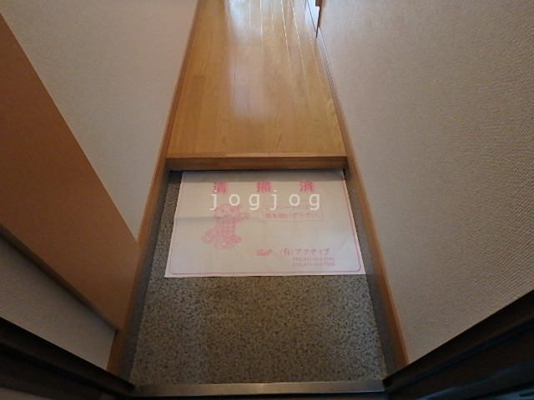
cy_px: 200
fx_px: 324
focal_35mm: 21
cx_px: 267
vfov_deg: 63.4
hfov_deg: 79.0
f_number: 3.5
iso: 800
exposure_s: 1/30
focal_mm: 3.7
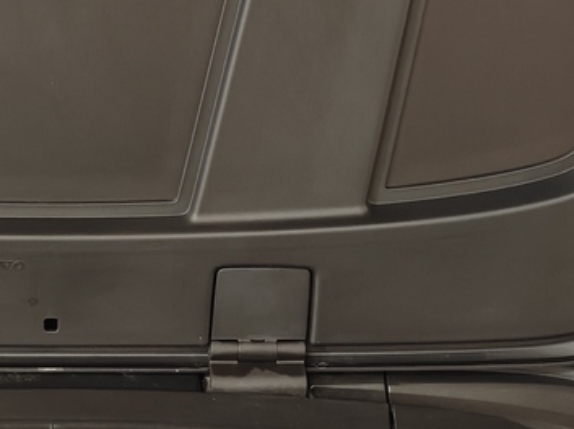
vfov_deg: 15.0
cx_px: 21
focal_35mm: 98
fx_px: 1623
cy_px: 320
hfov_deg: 19.6
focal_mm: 5.59
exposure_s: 1/29
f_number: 1.8
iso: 160
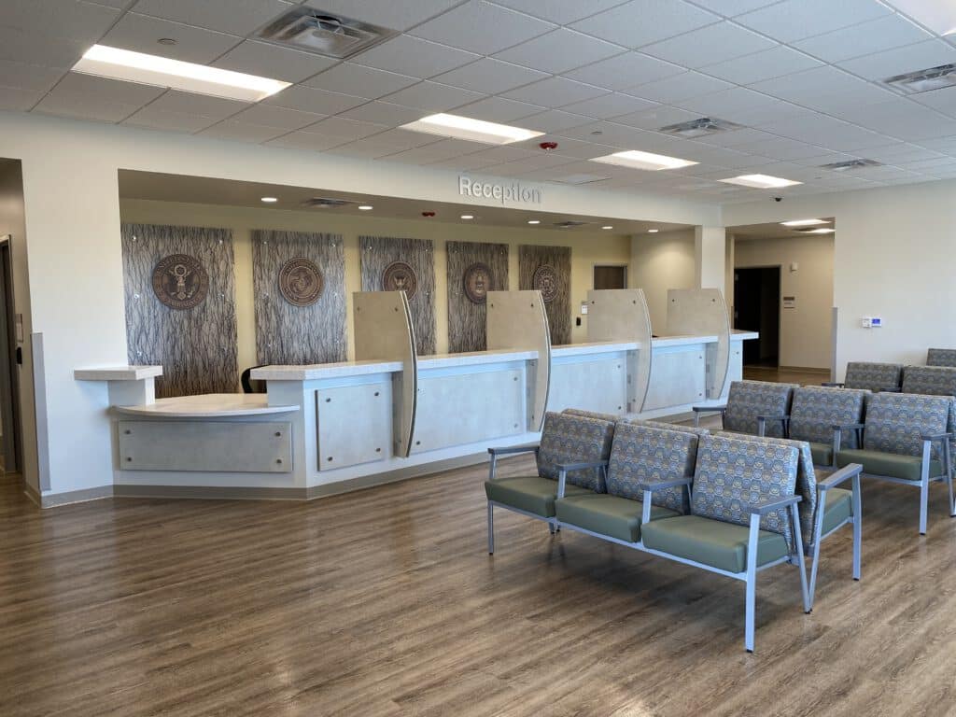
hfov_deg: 67.3
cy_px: 358
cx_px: 478
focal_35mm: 26
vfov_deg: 53.1
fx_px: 718
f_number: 1.8
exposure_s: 1/120
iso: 80
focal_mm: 4.25
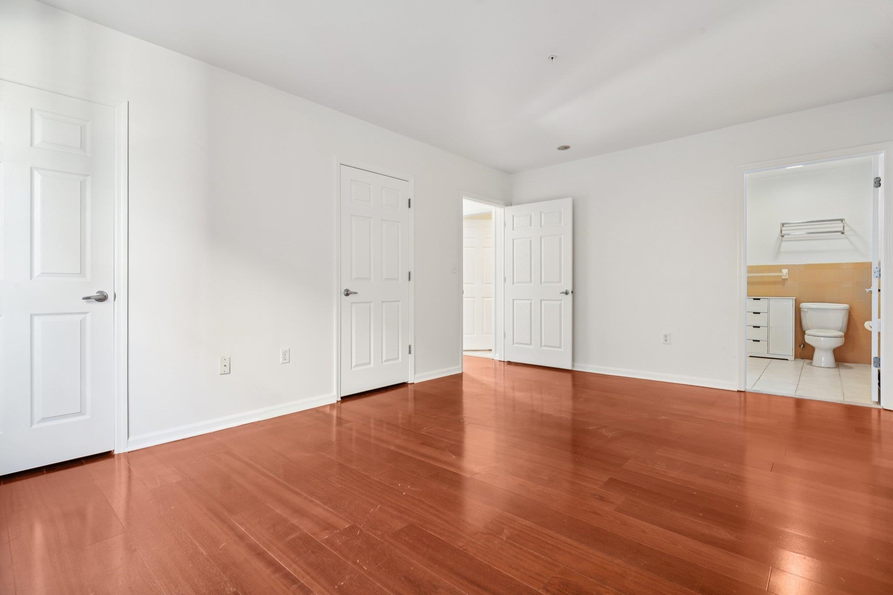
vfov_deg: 73.7
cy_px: 298
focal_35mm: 16
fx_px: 397
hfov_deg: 96.7
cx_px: 446
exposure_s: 1/3.33
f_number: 8
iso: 400
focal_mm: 16
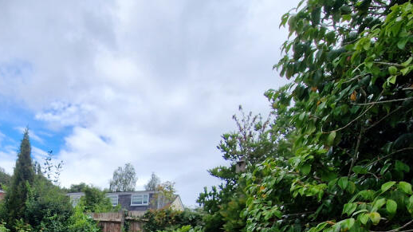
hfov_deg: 62.0
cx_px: 80
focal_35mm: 28
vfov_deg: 32.9
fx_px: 307
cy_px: 287
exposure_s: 1/1716
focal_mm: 2.2
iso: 50
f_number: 2.2
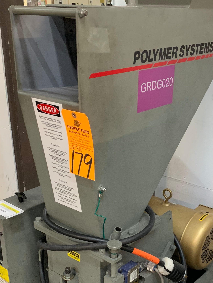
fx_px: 394
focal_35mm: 48
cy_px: 208
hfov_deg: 30.2
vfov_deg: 38.7
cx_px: 121
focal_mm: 4.25
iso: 250
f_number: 1.8
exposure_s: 1/60
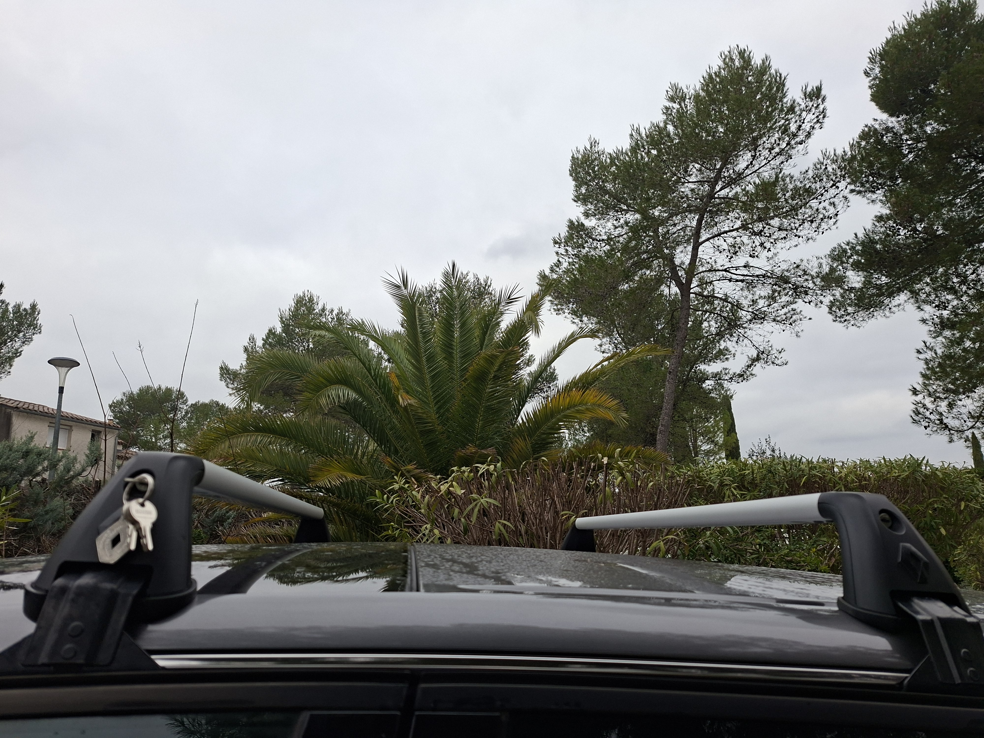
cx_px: 492
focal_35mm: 23
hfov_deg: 73.9
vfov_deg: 58.9
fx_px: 654
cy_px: 369
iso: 50
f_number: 1.8
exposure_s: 1/565
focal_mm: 5.54
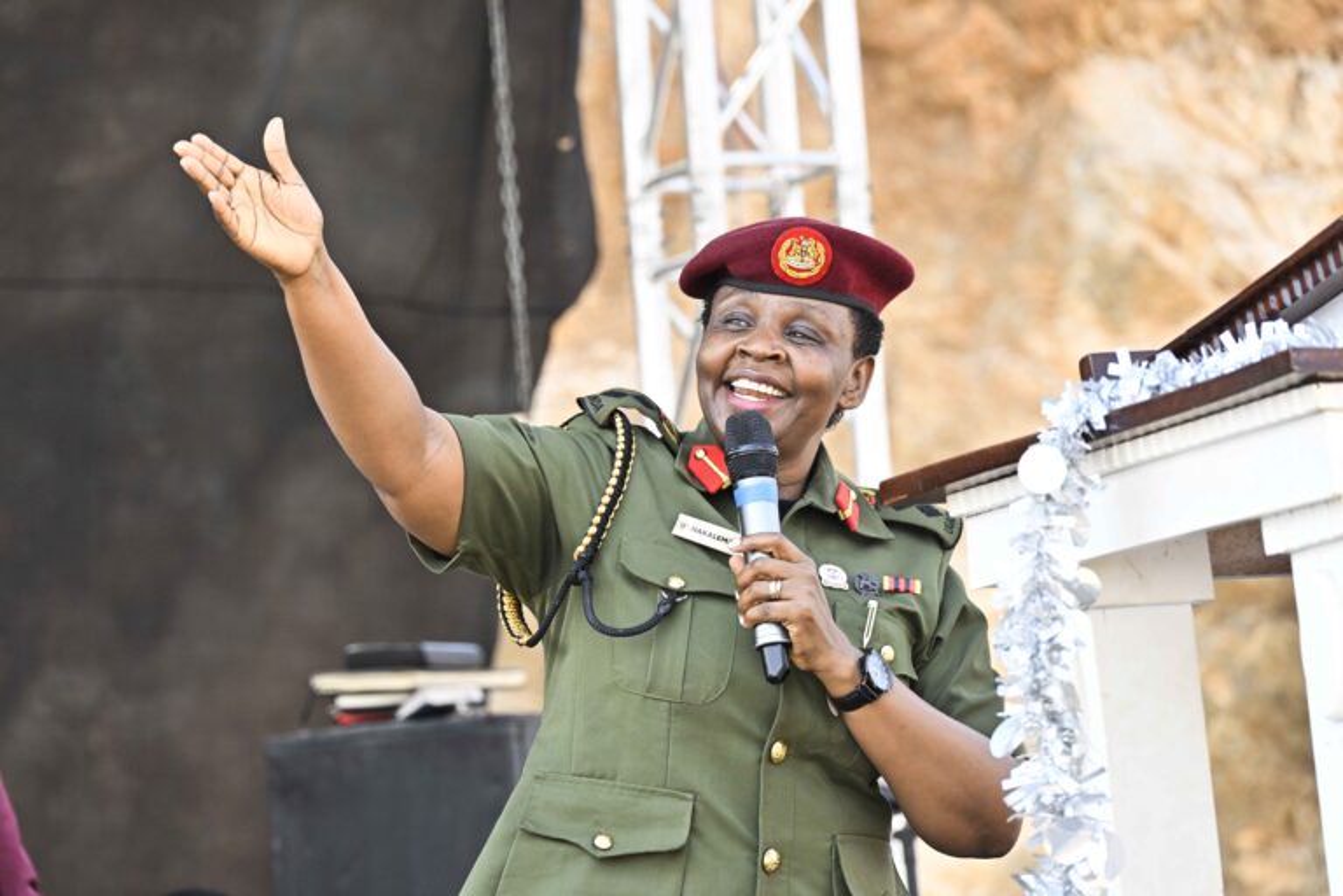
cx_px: 672
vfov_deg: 5.7
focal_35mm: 240
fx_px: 8953
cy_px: 448
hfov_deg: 8.6
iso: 2200
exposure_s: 1/800
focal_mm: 240
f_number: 8
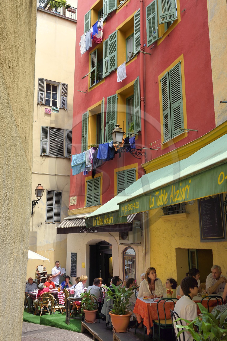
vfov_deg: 55.8
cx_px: 114
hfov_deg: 38.8
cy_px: 170
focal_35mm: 34
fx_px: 322
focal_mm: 34
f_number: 9
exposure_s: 1/160
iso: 200
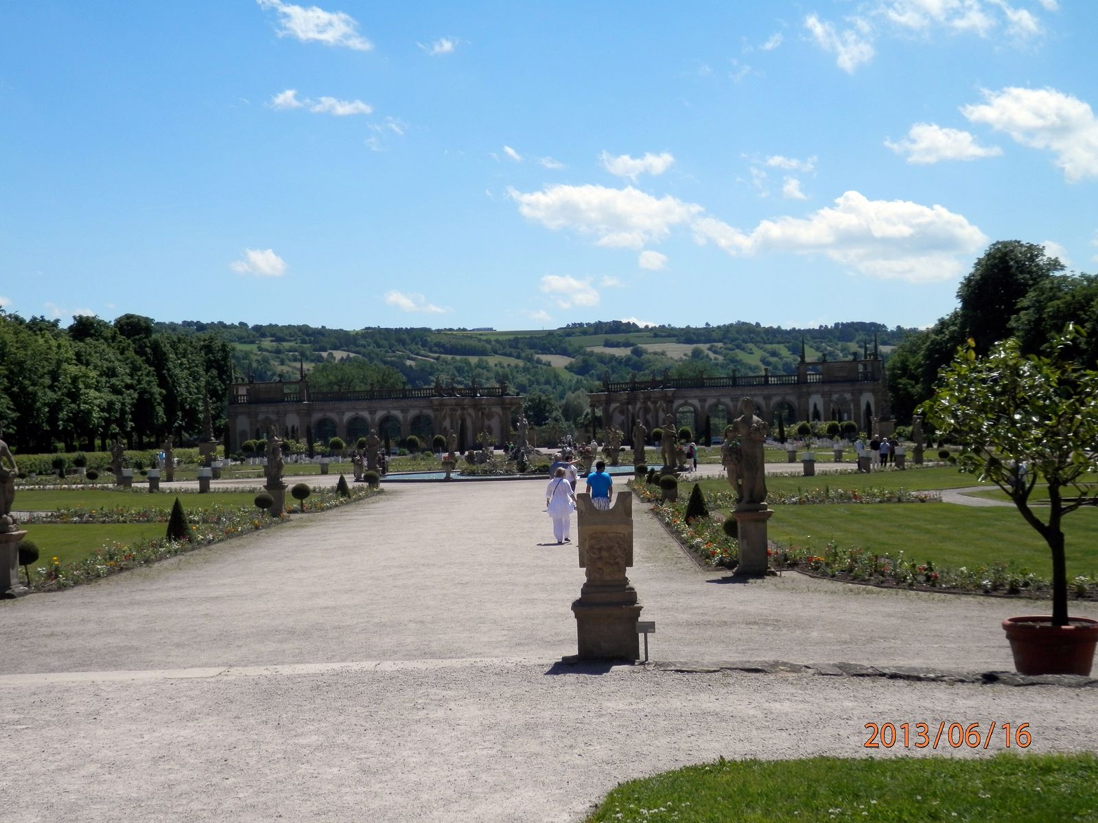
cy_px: 412
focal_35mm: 49
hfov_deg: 38.9
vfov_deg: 29.7
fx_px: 1554
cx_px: 549
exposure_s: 1/160
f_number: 11.2
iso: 80
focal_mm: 8.9
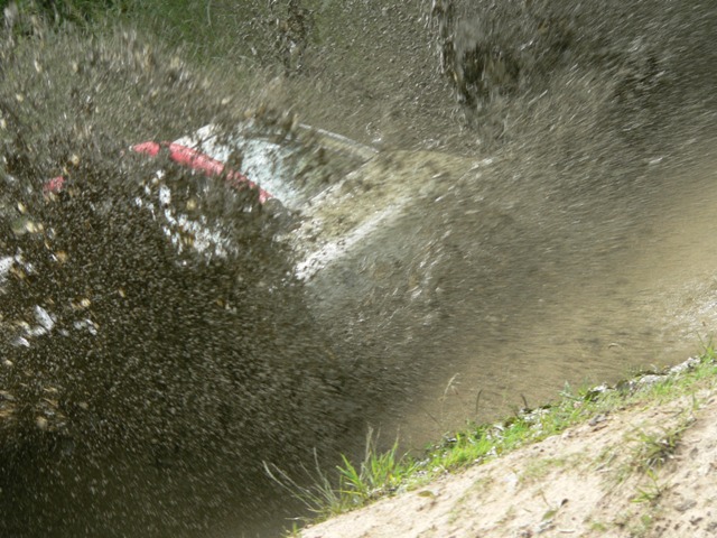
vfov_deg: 8.5
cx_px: 358
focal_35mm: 175
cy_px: 269
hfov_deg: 11.3
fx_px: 3625
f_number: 4
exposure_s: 1/160
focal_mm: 29.1
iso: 80
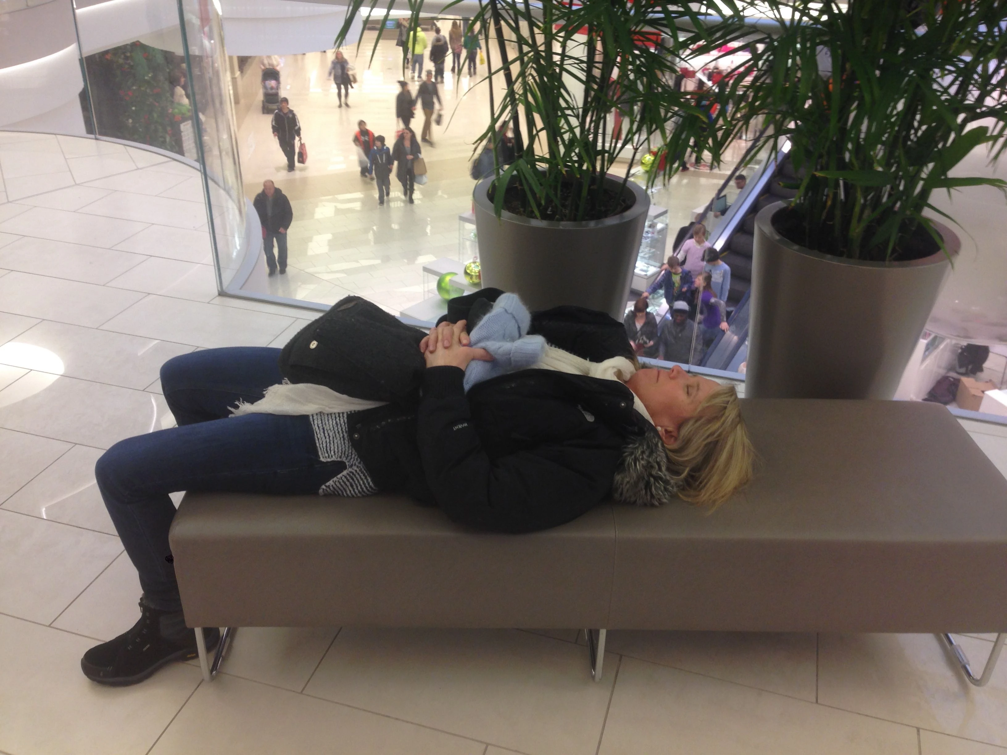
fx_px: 960
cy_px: 378
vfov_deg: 42.9
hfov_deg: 55.4
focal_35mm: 33
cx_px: 504
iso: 50
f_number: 2.4
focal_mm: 4.12
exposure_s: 1/20
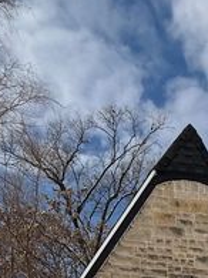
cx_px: 199
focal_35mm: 48
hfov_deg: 28.7
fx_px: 385
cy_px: 414
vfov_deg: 27.6
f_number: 2.2
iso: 50
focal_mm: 2.22
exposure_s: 1/5155
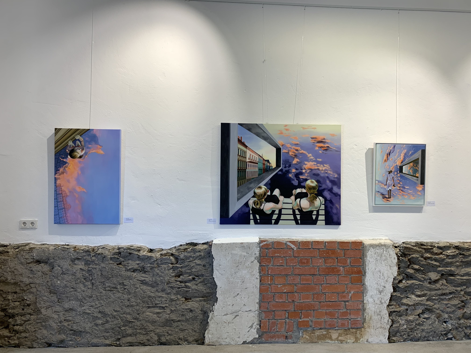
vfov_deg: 53.1
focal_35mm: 26
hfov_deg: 67.3
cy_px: 176
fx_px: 354
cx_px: 236
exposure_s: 1/100
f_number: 1.8
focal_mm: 4.25
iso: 32
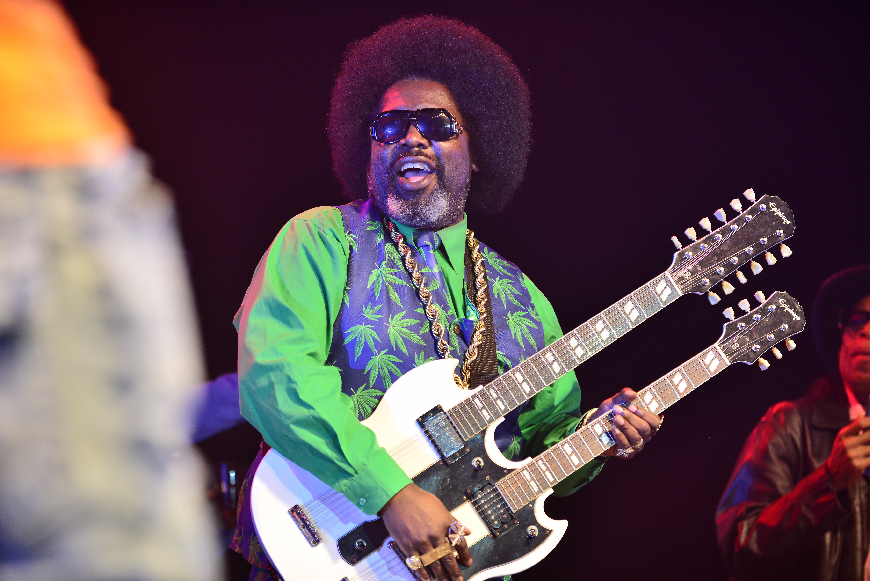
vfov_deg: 8.6
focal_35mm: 160
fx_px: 3868
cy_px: 290
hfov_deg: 12.8
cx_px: 435
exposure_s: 1/400
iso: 1250
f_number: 4
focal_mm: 160
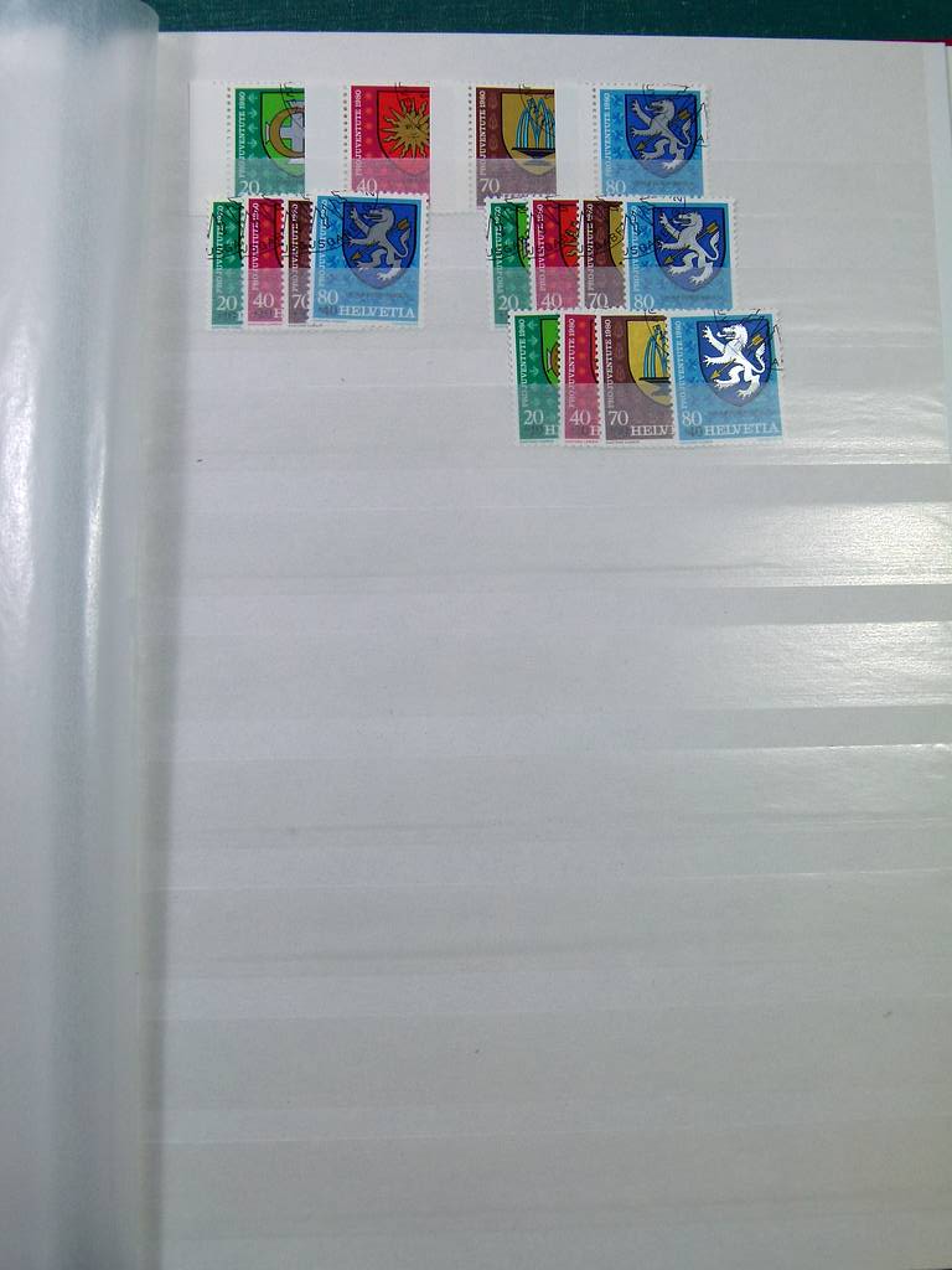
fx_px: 1320
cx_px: 476
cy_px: 635
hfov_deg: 39.7
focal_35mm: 36
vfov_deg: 51.4
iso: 100
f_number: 4
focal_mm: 6.5
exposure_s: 1/160
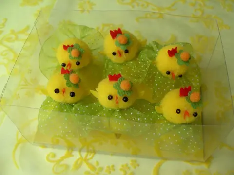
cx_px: 117
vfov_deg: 38.7
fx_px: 250
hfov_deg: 50.1
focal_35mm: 37
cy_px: 88
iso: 64
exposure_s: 1/55
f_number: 2.8
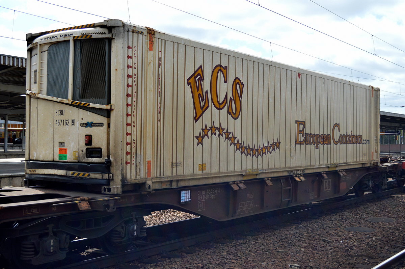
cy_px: 134
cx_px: 202
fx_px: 506
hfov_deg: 43.7
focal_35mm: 45
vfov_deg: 29.8
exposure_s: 1/1250
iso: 400
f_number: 5.6
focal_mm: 30
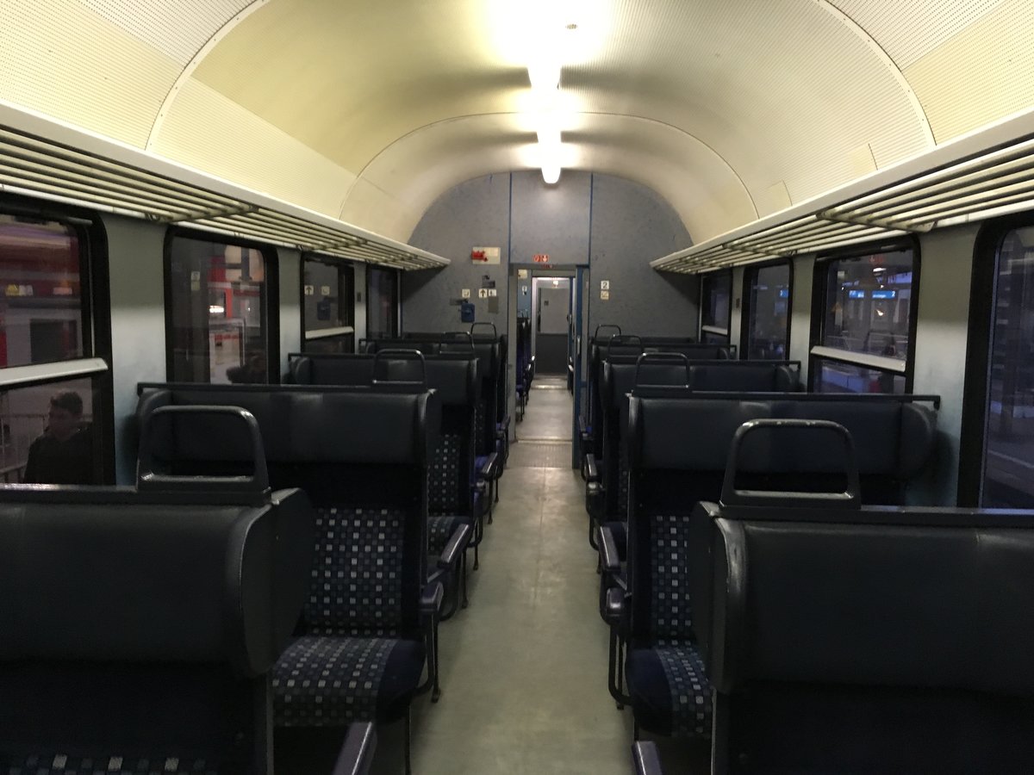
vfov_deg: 48.2
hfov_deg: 61.7
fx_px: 866
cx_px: 517
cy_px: 388
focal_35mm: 29
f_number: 2.2
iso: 200
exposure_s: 1/20
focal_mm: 4.15
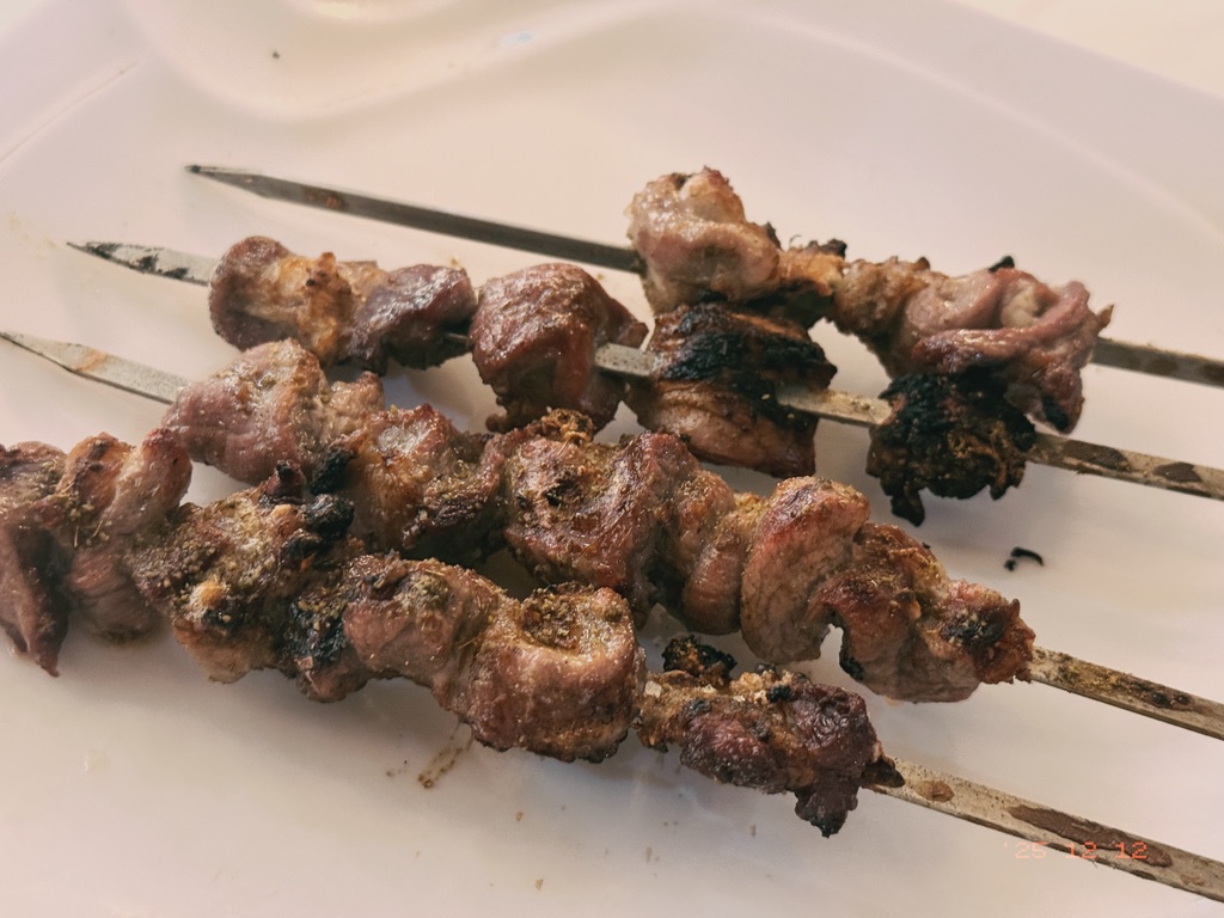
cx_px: 612
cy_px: 459
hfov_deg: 39.7
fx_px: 1697
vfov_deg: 30.3
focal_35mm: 48
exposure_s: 1/33
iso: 200
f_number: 1.78
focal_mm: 6.76
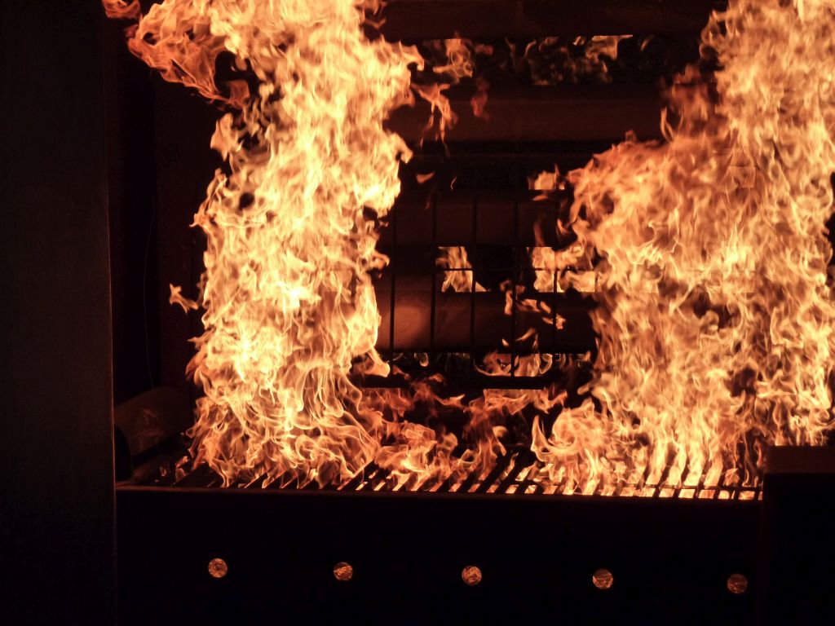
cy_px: 313
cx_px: 418
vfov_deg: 15.4
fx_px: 2316
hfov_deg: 20.4
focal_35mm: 96
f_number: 4.3
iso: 200
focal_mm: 15.8
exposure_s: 1/400
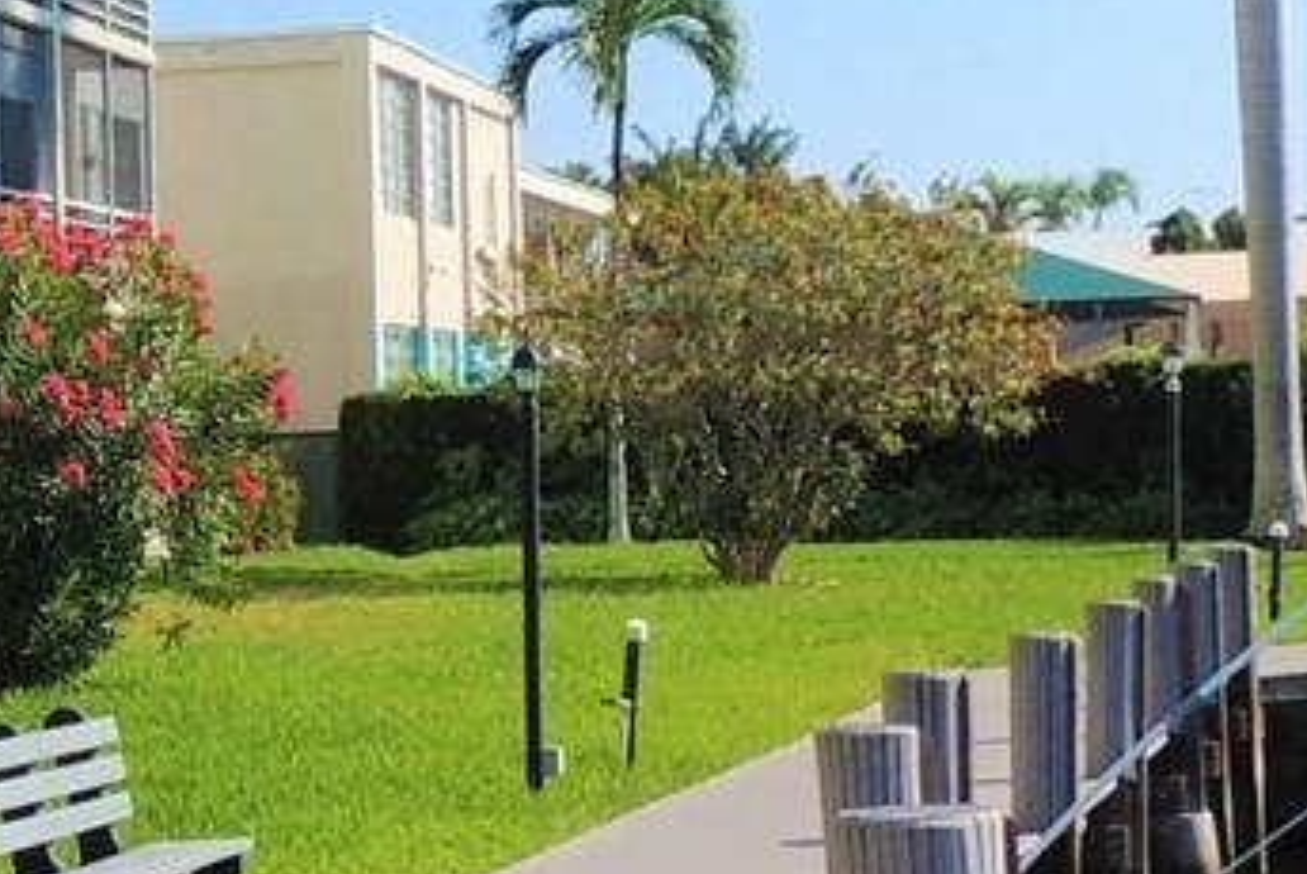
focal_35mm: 116
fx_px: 4215
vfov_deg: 11.8
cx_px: -148
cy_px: 433
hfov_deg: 17.0
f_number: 3.3
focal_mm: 4.3
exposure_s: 1/1250
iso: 100
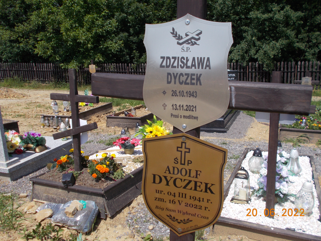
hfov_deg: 54.0
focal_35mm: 34
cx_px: 160
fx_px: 315
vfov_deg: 41.8
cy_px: 120
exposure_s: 1/160
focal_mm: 6
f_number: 9.2
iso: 80
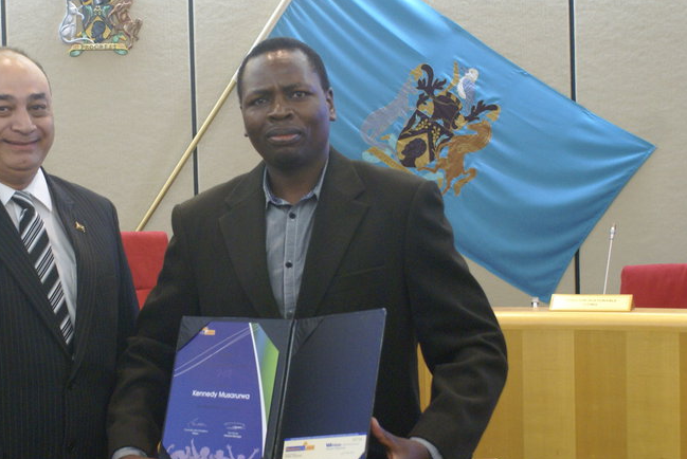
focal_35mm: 81
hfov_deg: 24.9
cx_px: 185
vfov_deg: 16.9
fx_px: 1543
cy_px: 250
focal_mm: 35
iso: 800
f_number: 5.6
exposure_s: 1/25
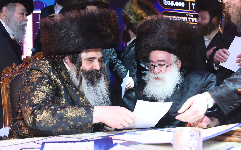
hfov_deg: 43.5
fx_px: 302
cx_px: 112
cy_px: 62
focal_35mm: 46
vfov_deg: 27.9
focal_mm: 40
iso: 2000
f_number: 5.6
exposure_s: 1/125
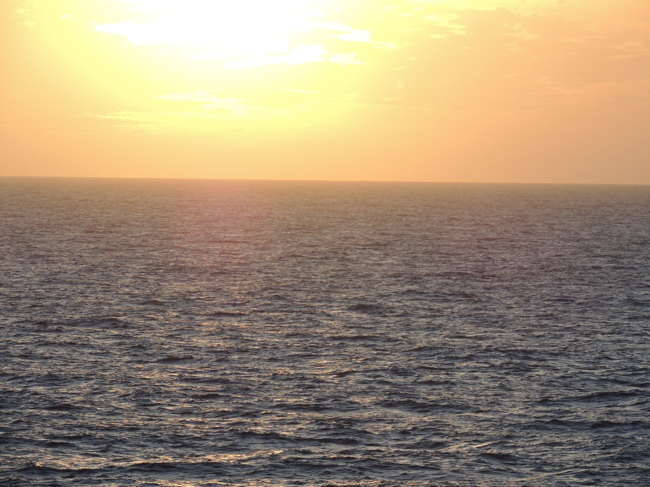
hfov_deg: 7.2
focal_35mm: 275
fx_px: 5164
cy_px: 244
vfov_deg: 5.4
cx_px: 325
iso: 200
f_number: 4.7
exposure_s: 1/500
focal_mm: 49
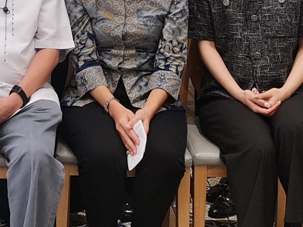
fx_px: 954
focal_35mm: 109
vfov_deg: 12.8
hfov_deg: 17.8
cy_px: -119
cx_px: 33
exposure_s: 1/60
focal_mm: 7
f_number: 1.8
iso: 250
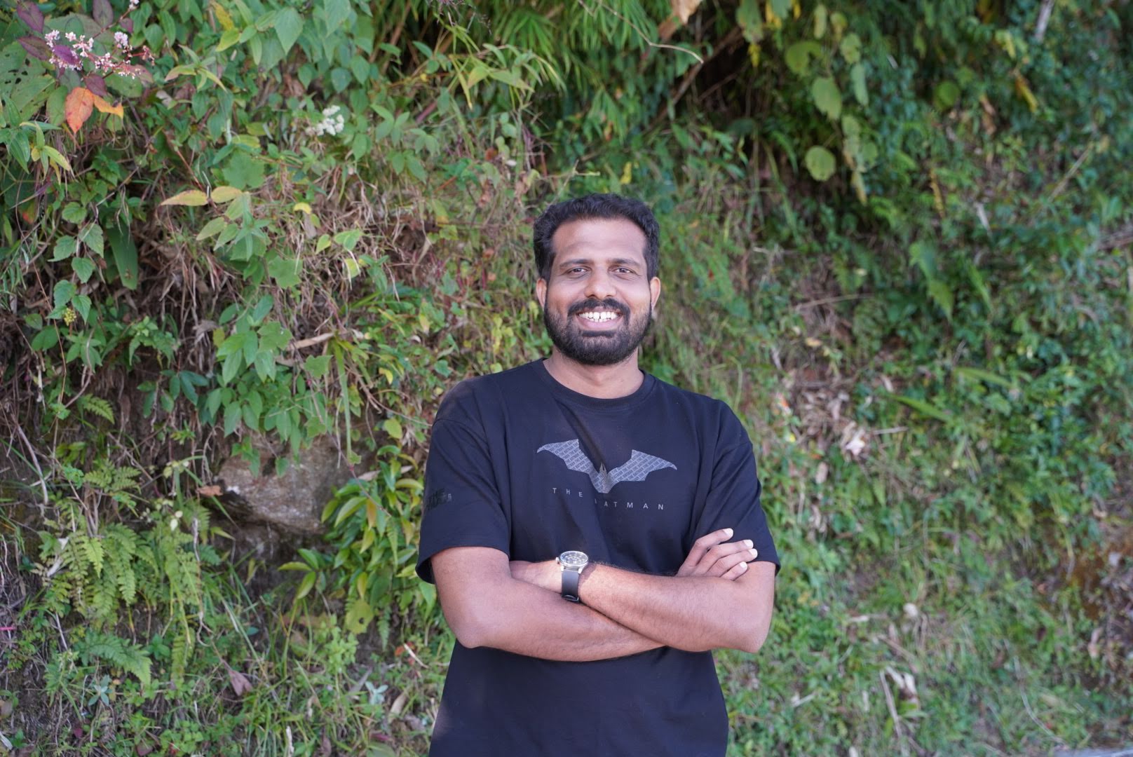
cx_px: 566
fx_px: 1291
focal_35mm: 41
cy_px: 378
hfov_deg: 47.4
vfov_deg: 32.7
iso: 320
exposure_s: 1/160
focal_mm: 41
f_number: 4
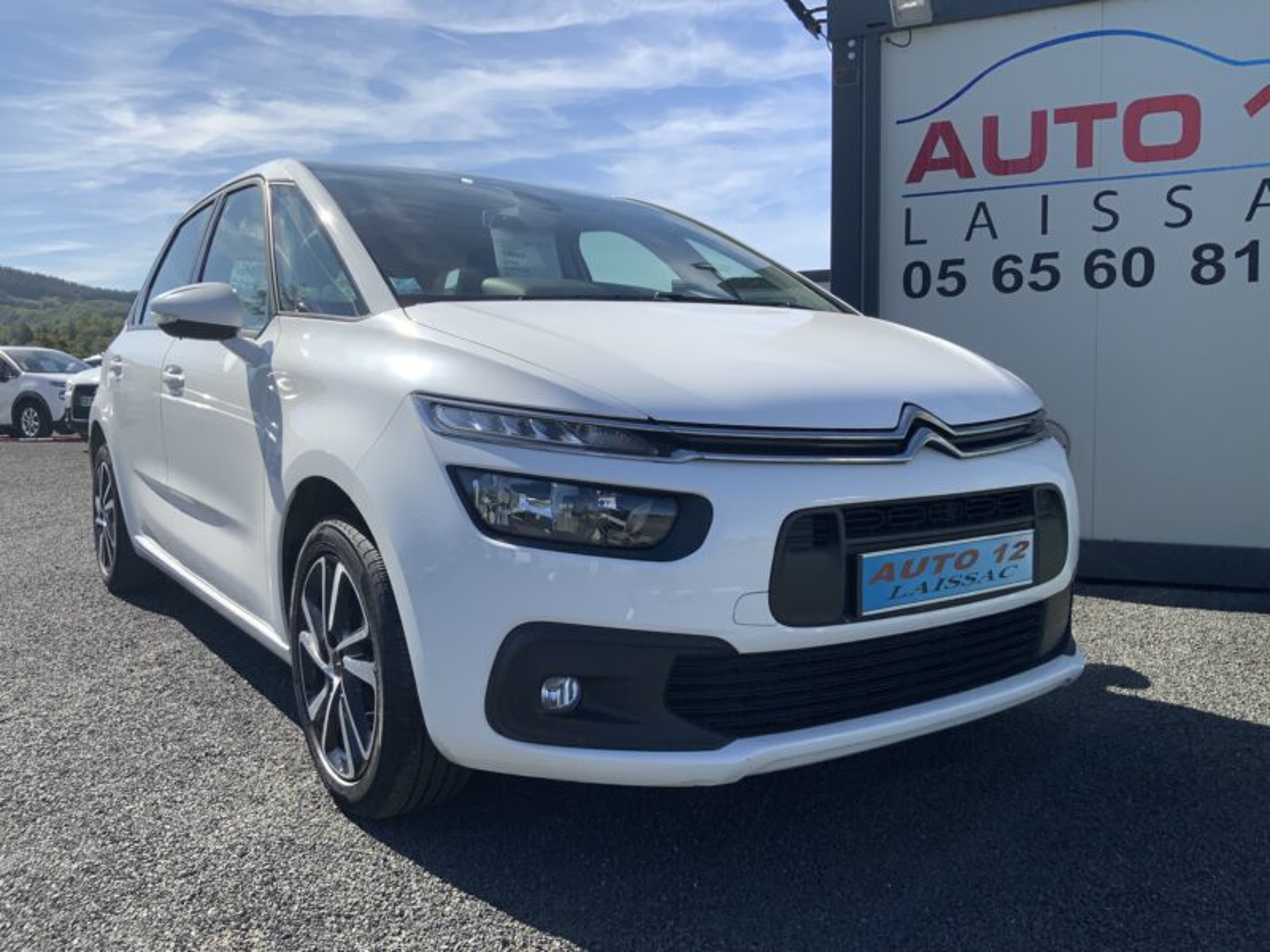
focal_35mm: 29
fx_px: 1064
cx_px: 635
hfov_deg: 61.7
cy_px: 476
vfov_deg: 48.2
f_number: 1.8
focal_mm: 3
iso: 16
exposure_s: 1/2320
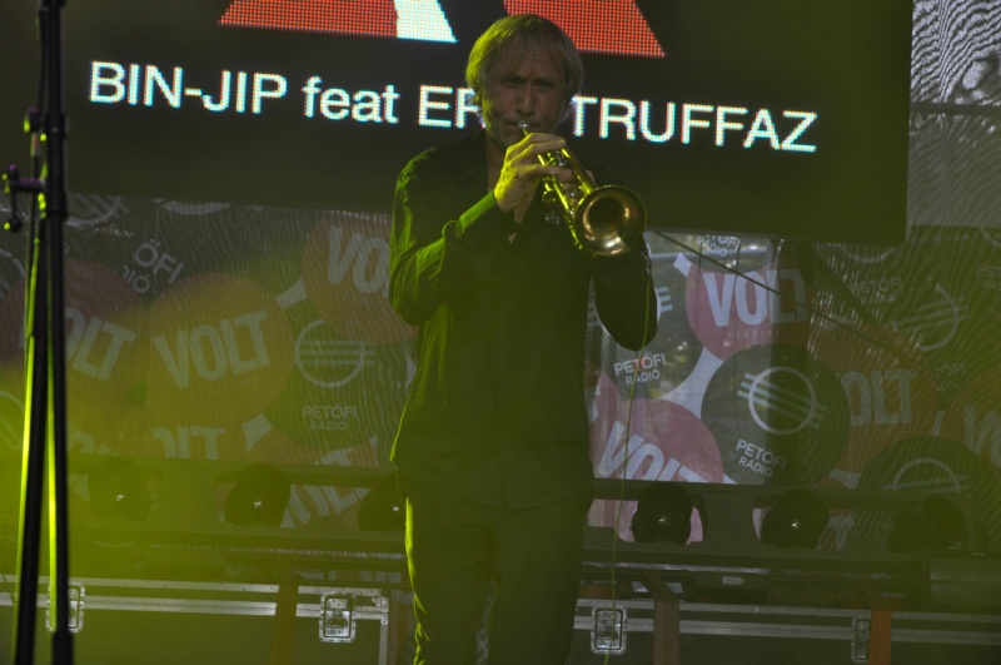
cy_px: 332
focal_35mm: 99
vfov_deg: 13.8
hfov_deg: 20.6
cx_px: 500
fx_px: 2749
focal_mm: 66
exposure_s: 1/80
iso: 400
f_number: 5.6
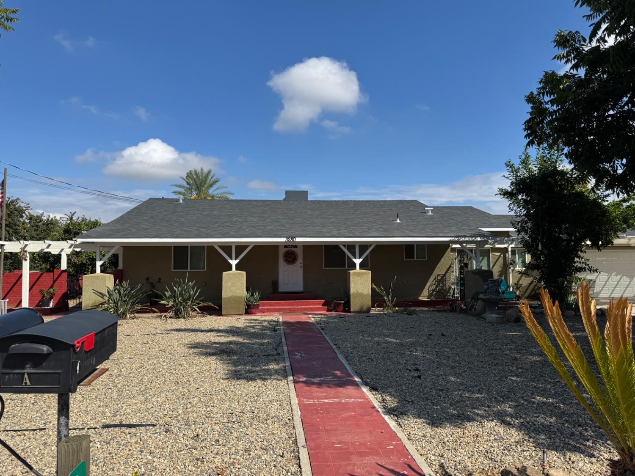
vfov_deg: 56.8
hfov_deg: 71.6
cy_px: 238
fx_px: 440
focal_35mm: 24
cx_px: 318
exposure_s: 1/4950
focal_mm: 6.76
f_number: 1.78
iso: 80
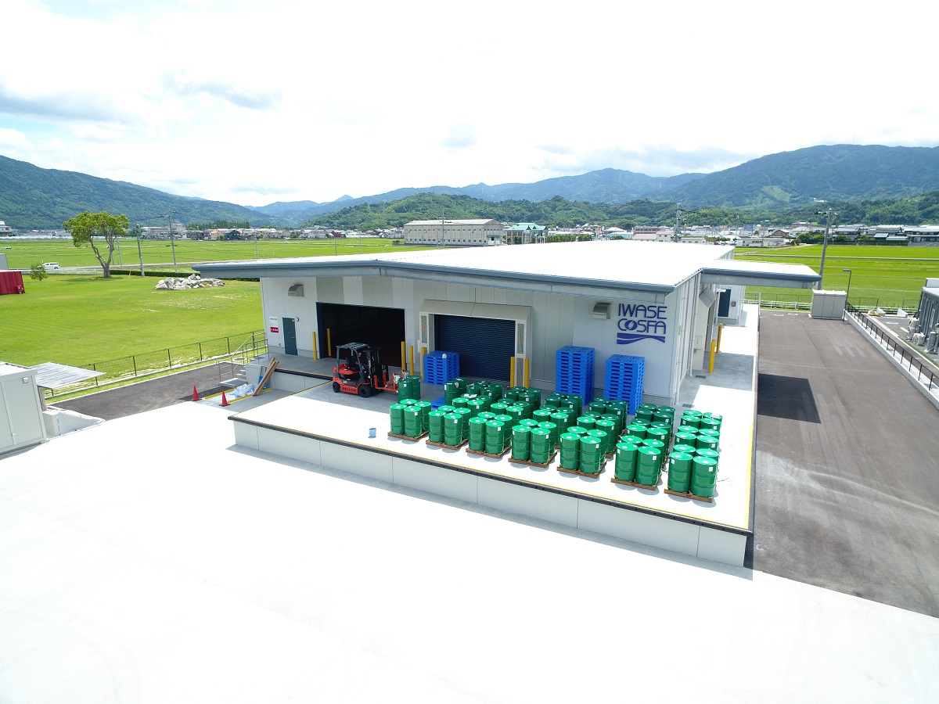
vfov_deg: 66.0
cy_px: 352
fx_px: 543
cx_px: 470
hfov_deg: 81.7
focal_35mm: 20
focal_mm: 3.61
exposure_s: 1/450
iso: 100
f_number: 2.8
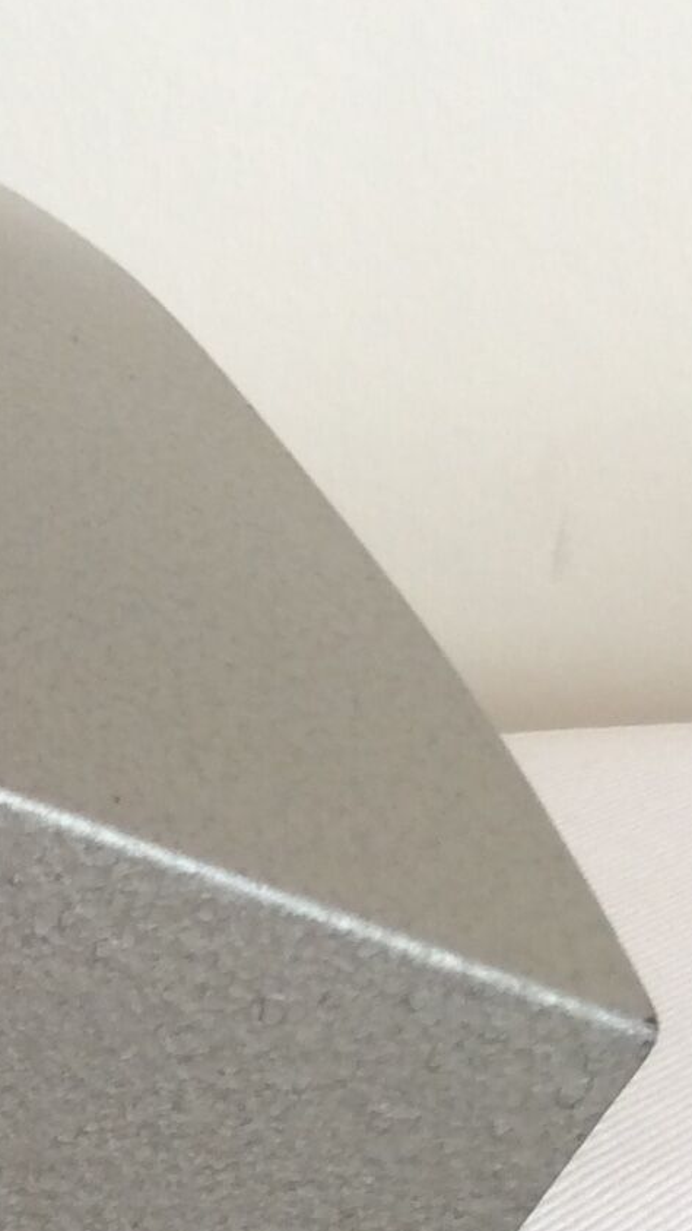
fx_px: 3491
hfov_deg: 10.2
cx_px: -828
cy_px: 704
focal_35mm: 107
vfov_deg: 20.0
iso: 32
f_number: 2.4
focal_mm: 3.3
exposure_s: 1/25
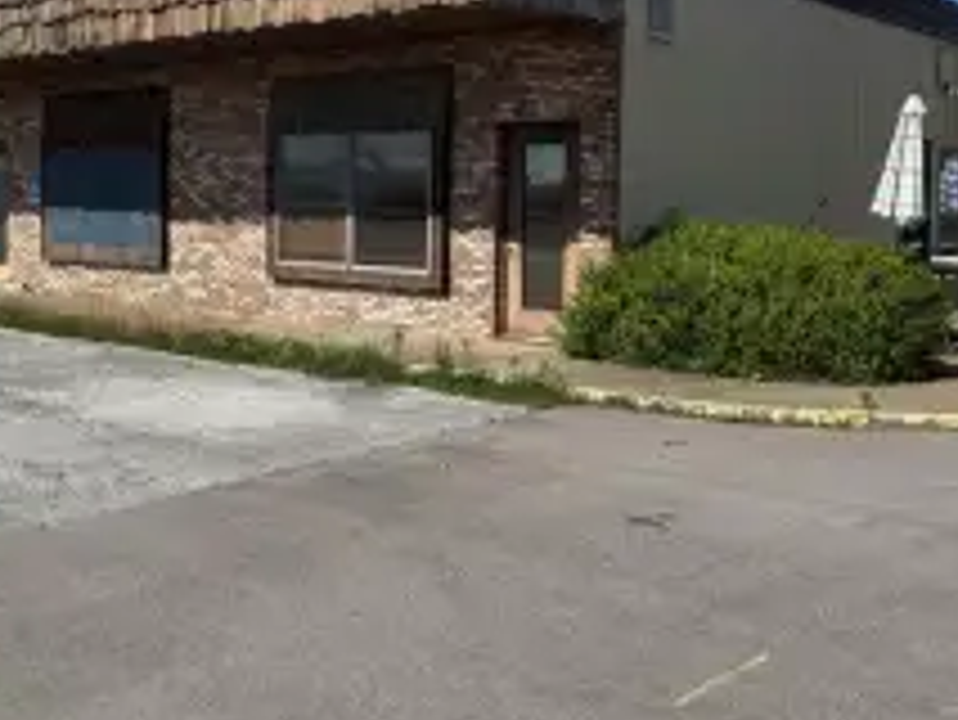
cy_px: 234
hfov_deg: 42.1
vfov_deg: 31.9
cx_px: 472
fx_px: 1246
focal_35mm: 45
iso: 80
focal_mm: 6.76
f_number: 1.78
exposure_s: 1/5714
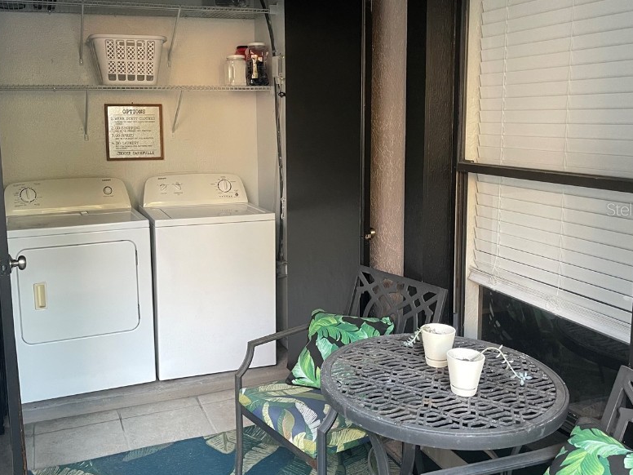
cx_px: 266
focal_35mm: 33
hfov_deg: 55.1
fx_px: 603
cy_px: 209
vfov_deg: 42.9
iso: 400
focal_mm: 5.1
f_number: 1.6
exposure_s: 1/60
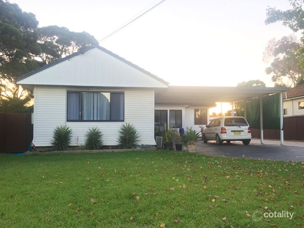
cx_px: 152
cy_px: 114
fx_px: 255
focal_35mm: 29
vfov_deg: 48.2
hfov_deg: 61.7
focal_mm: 4.15
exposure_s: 1/50
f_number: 2.2
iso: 32
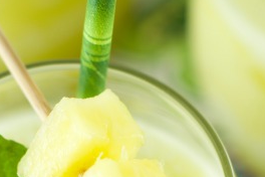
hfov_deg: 10.3
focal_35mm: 199
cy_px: 206
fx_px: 1465
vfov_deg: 6.9
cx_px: 99
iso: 100
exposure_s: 1/60
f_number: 2.8
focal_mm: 50
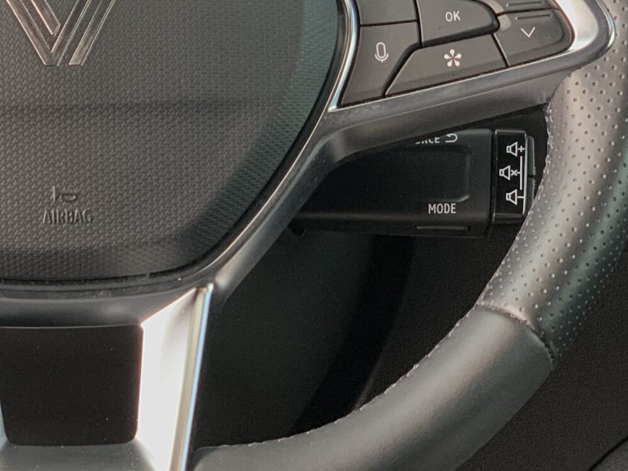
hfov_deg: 14.5
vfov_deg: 11.0
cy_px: -9
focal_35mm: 134
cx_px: 34
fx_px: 2431
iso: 200
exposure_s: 1/60
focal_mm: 6
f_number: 2.4
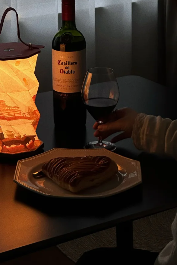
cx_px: 70
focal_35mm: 131
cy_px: 68
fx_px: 966
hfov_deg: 10.5
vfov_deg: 15.6
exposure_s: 1/99
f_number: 2.8
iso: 80
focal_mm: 9
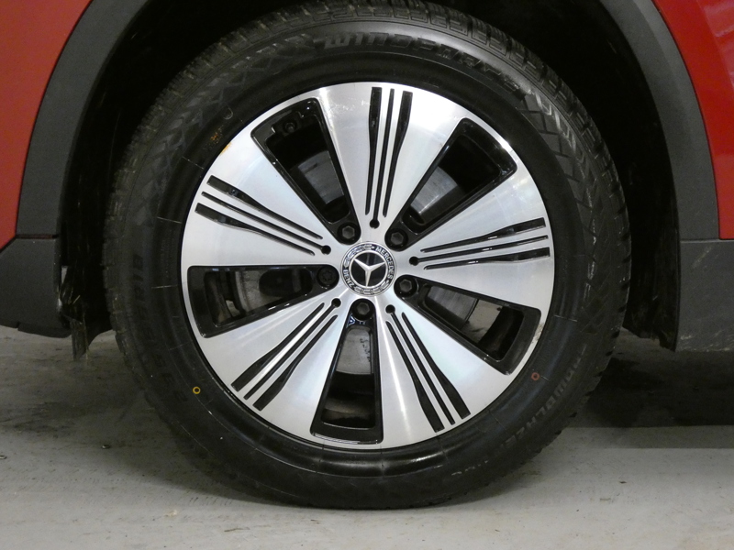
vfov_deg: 23.3
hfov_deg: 30.7
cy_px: 275
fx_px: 1336
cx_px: 367
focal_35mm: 63
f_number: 4.2
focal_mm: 11.3
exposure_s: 1/50
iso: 1600
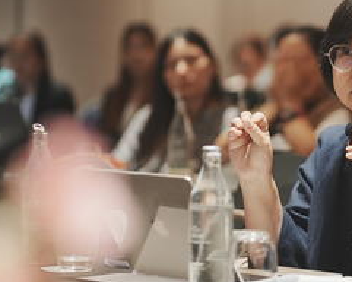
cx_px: 261
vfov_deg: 7.5
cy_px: 114
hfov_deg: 9.4
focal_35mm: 205
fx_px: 2137
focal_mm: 85
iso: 1000
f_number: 2
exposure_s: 1/125
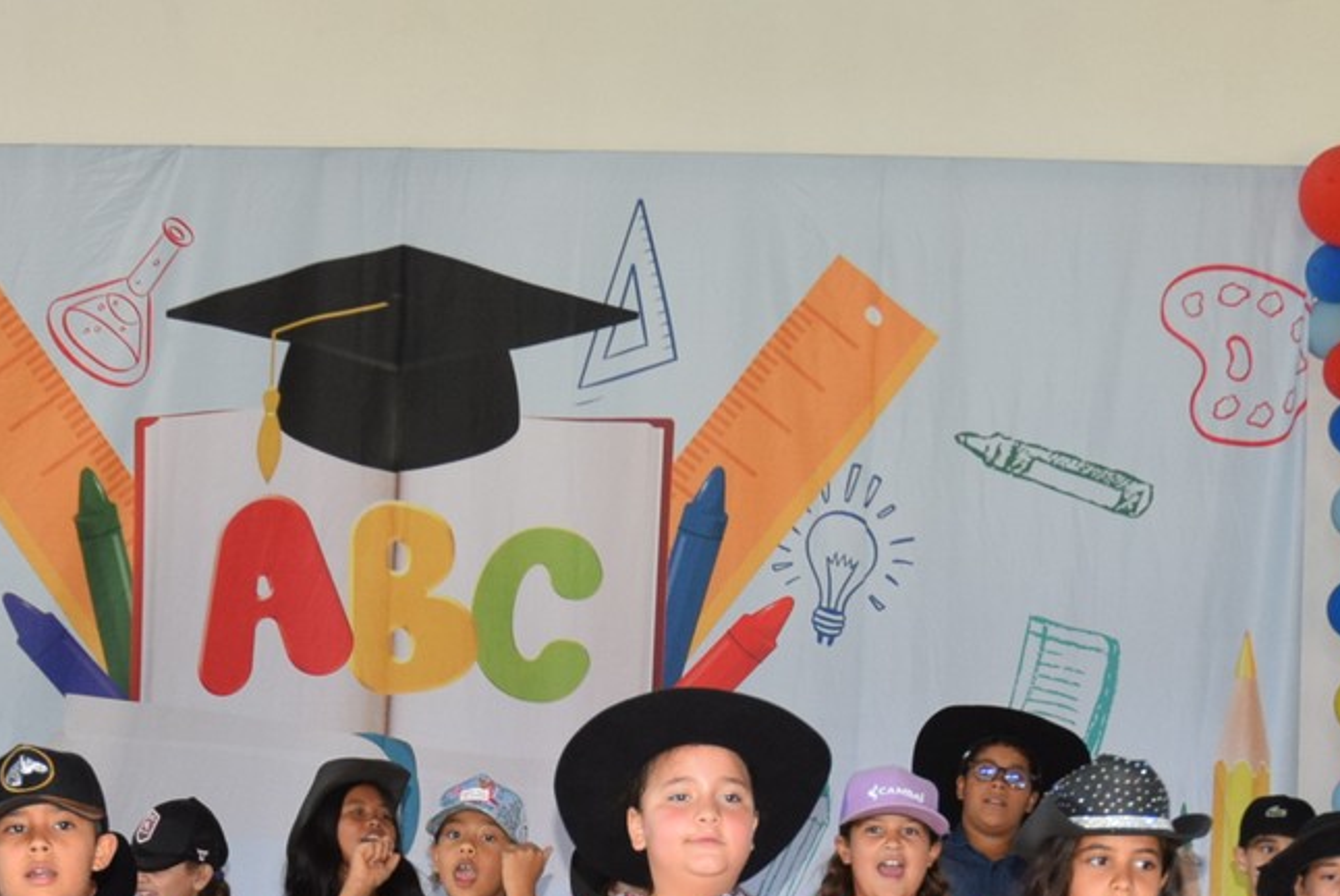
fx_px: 3725
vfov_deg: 13.3
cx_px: 630
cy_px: 1076
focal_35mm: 100
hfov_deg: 20.4
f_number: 4.5
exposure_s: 1/80
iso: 800
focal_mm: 24
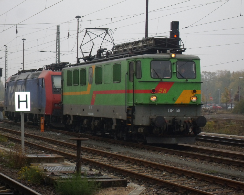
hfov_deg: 17.9
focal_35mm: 107
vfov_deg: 14.4
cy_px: 98
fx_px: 773
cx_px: 130
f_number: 5.2
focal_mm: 18.1
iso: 200
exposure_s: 1/90
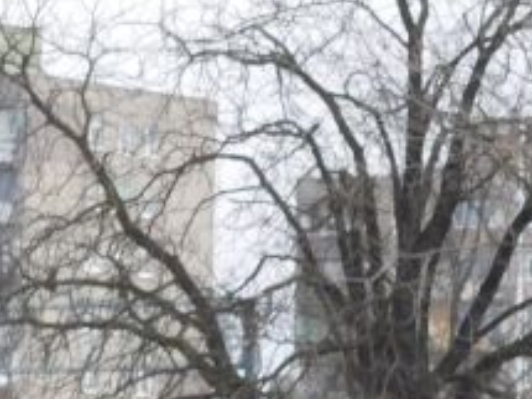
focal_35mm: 500
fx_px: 7680
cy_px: 729
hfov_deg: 4.0
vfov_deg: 3.0
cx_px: 515
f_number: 4.9
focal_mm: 20
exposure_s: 1/250
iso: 125
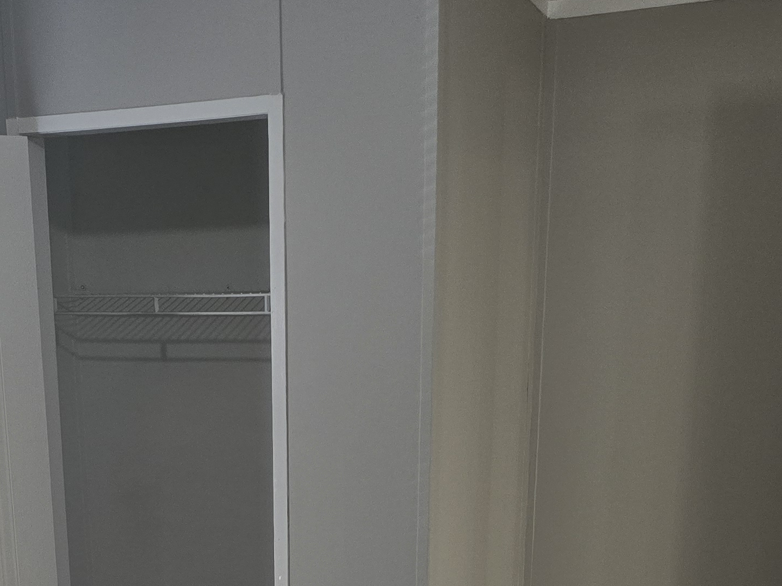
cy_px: 757
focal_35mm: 64
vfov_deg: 20.9
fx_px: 1446
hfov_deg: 29.9
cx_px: 232
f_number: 1.7
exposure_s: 1/120
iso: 160
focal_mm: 6.3
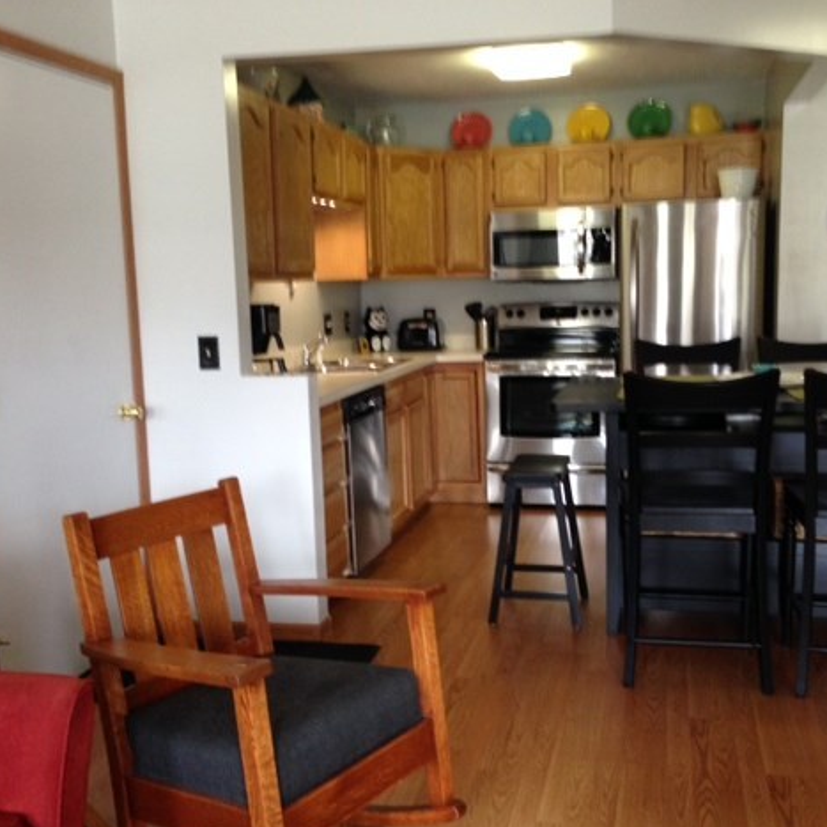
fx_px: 1081
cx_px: 436
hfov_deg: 41.8
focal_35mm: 40
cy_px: 423
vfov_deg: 41.9
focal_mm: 4.12
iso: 160
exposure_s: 1/20
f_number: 2.4
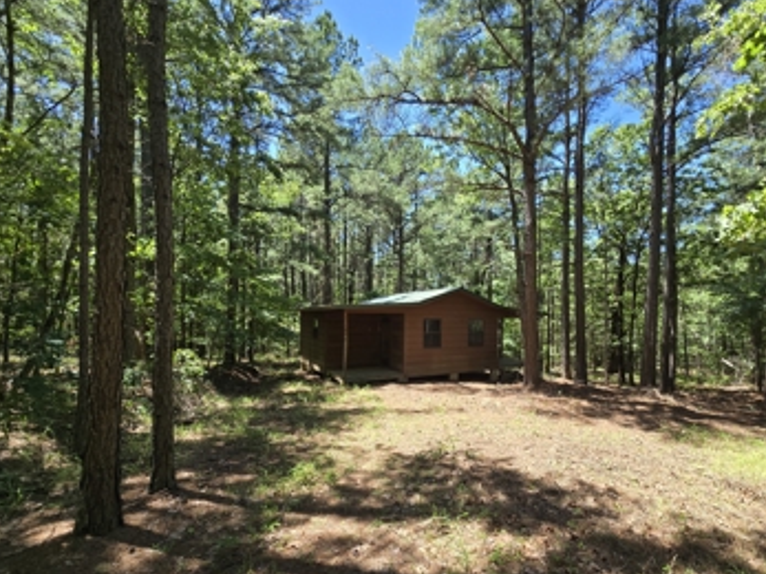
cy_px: 327
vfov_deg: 81.2
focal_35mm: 15
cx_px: 437
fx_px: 332
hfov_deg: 97.5
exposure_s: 1/437
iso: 50
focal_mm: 2.2
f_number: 2.2
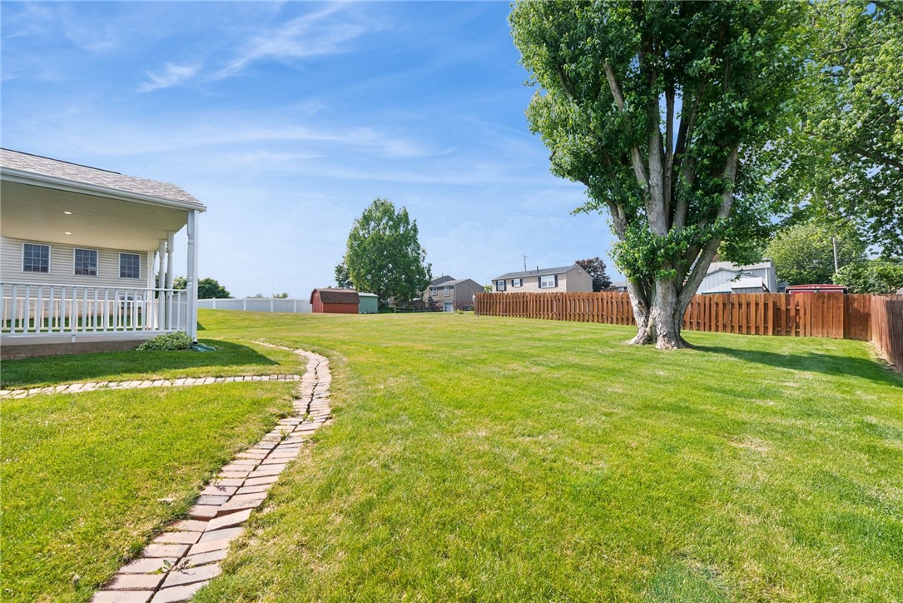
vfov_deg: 81.2
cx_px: 452
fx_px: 351
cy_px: 302
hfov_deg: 104.2
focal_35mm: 14
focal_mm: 14
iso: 50
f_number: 11
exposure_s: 1/13
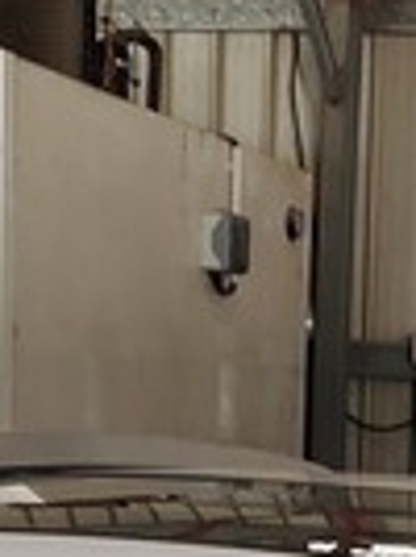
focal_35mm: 121
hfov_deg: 12.0
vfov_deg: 14.5
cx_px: 470
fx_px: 1945
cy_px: 969
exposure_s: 1/50
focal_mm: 4
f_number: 1.8
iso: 400
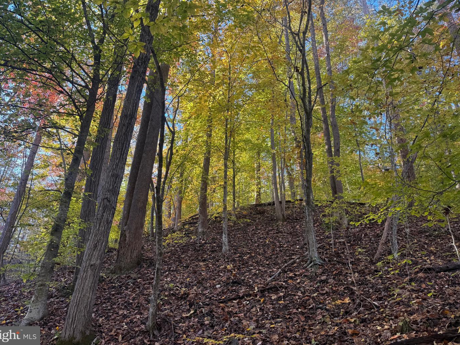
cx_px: 221
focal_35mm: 25
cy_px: 166
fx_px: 332
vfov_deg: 54.9
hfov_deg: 69.4
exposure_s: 1/164
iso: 64
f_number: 1.78
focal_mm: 6.76
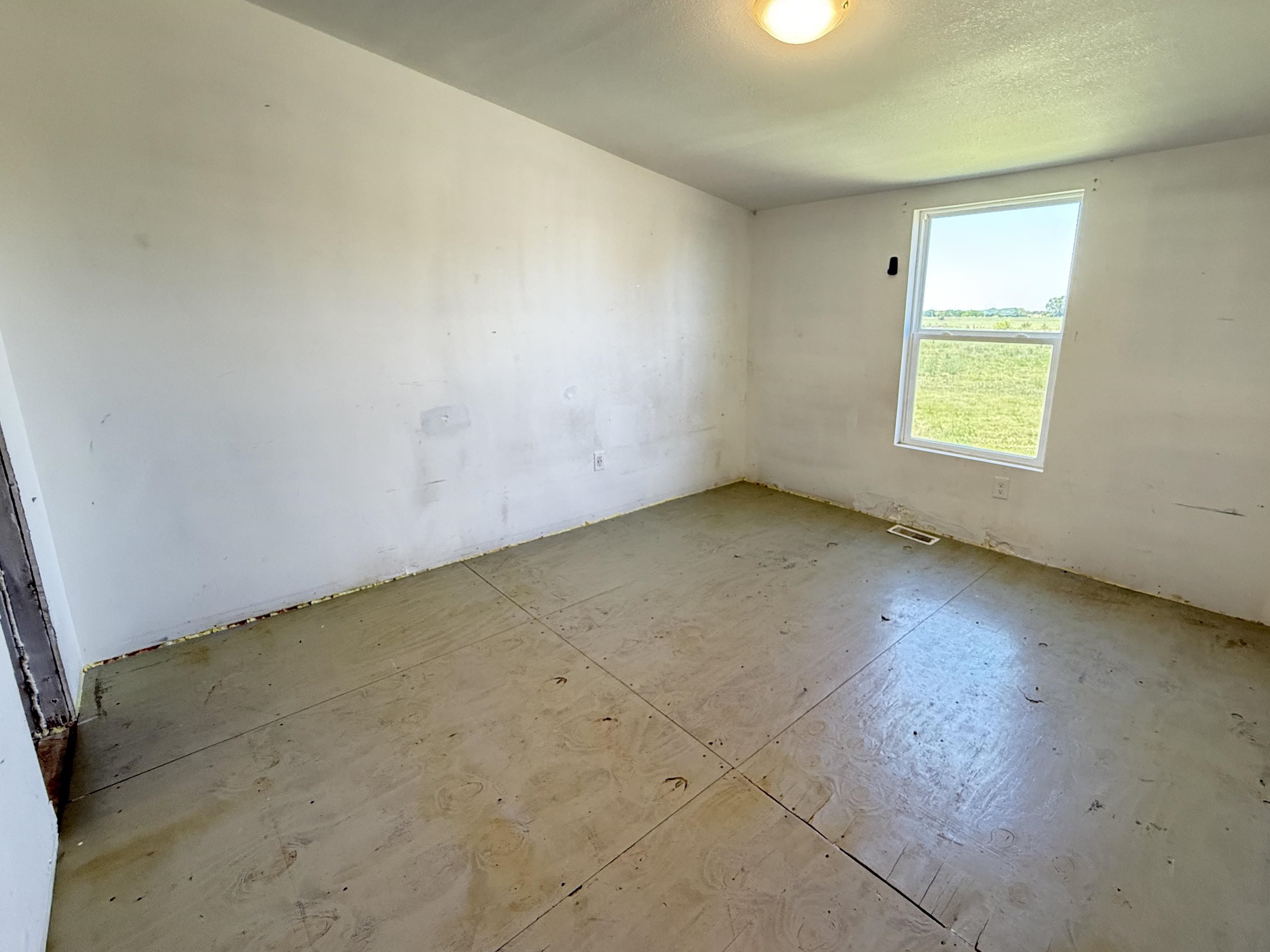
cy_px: 439
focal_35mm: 16
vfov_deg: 78.0
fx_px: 587
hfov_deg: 94.4
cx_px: 672
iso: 400
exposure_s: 1/120
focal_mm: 2.22
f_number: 2.2
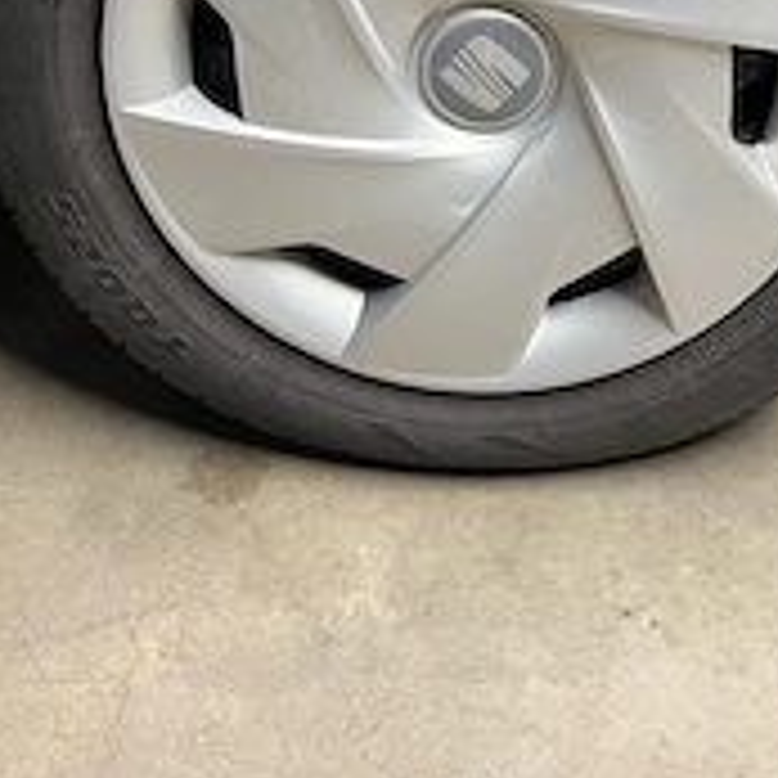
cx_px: 513
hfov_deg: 32.0
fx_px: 1348
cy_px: 4
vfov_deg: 30.0
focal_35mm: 53
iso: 400
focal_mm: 5.7
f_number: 1.5
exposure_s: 1/50
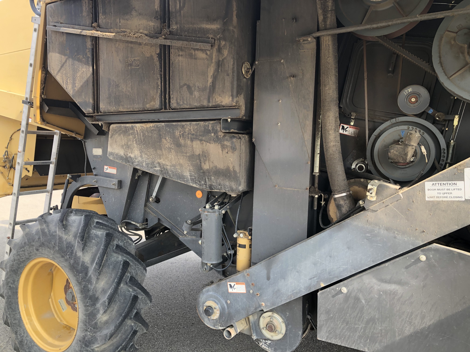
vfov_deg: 49.7
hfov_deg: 63.4
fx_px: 380
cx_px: 235
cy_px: 176
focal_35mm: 28
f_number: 1.8
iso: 20
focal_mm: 3.99
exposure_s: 1/124
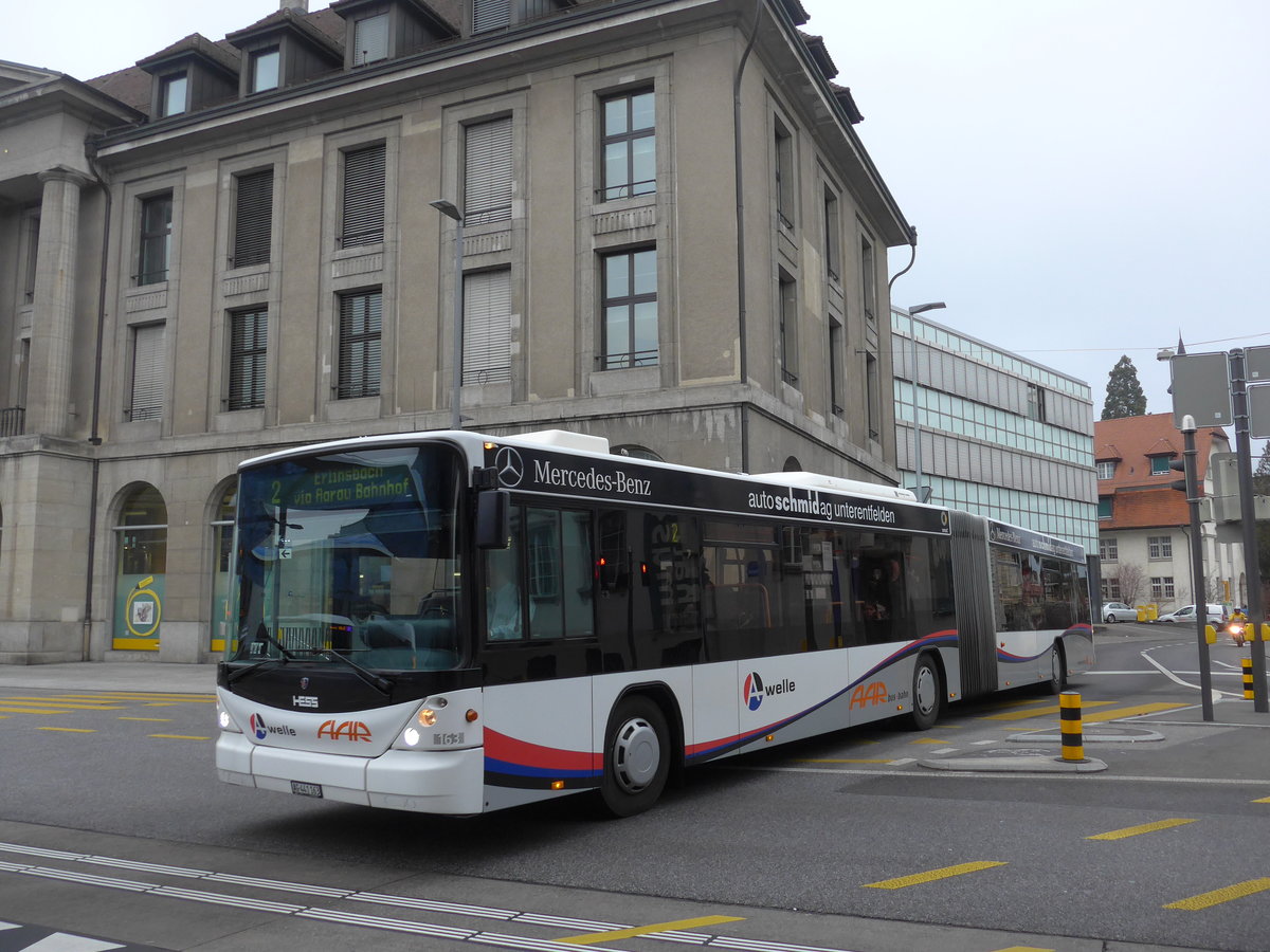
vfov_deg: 48.2
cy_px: 476
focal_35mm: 29
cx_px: 635
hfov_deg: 61.7
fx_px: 1064
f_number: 2.5
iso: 200
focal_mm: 6
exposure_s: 1/250
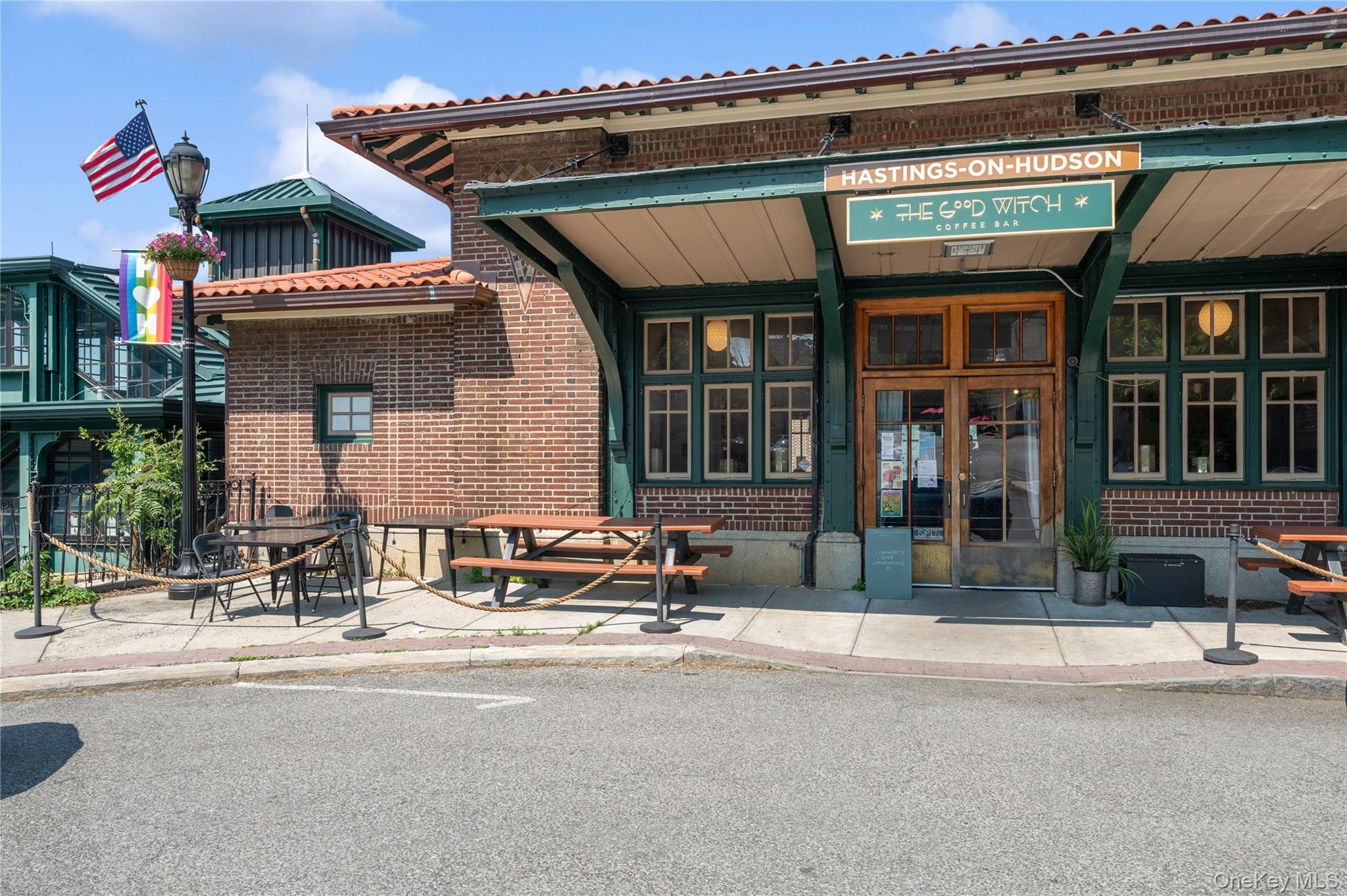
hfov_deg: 73.8
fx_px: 897
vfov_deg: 53.1
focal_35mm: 24
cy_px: 448
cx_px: 674
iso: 200
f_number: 11
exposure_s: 1/125
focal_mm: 24
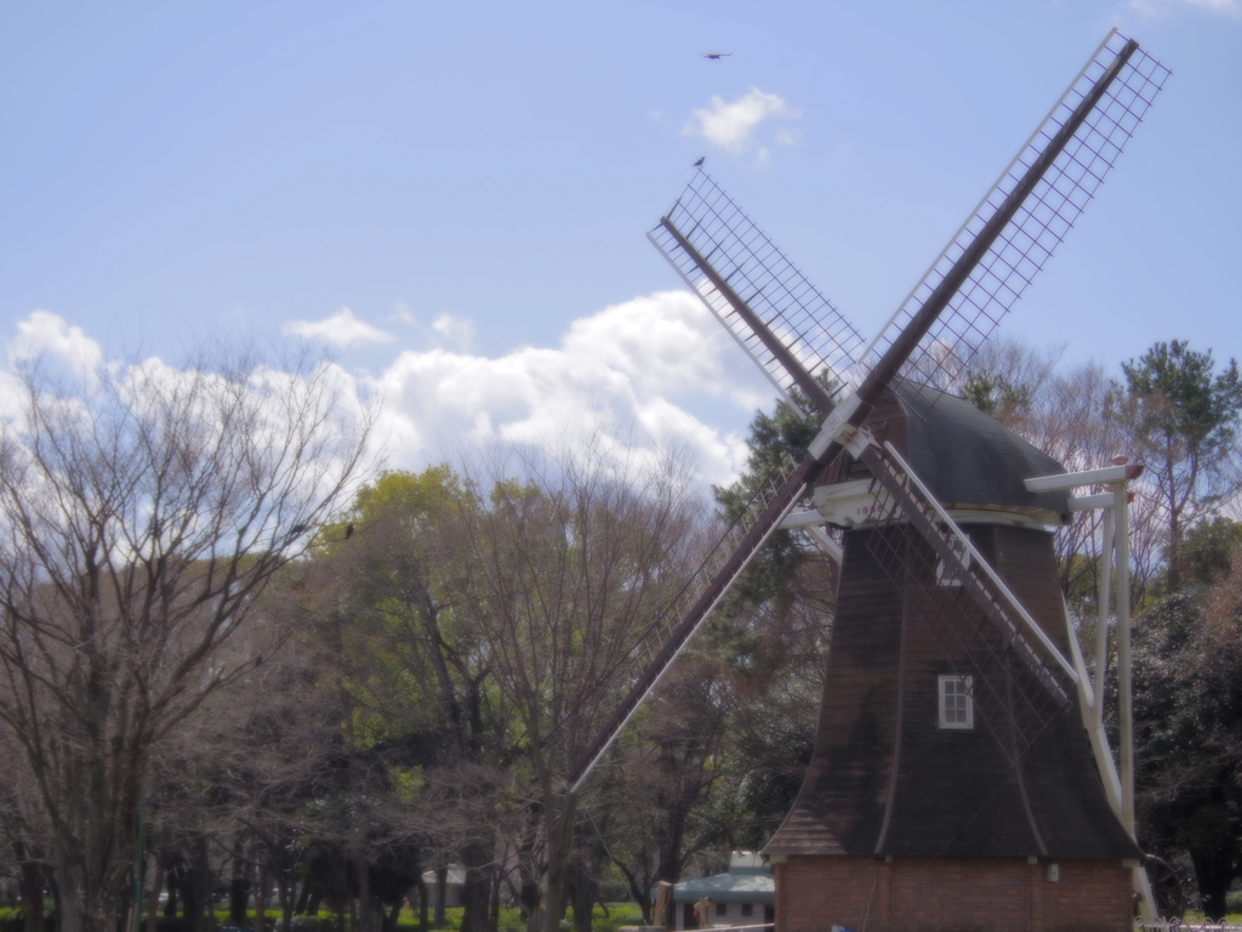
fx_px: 2476
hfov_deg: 28.2
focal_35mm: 69
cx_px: 621
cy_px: 466
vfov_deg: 21.3
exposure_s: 1/1000
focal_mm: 15.1
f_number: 4.5
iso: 200
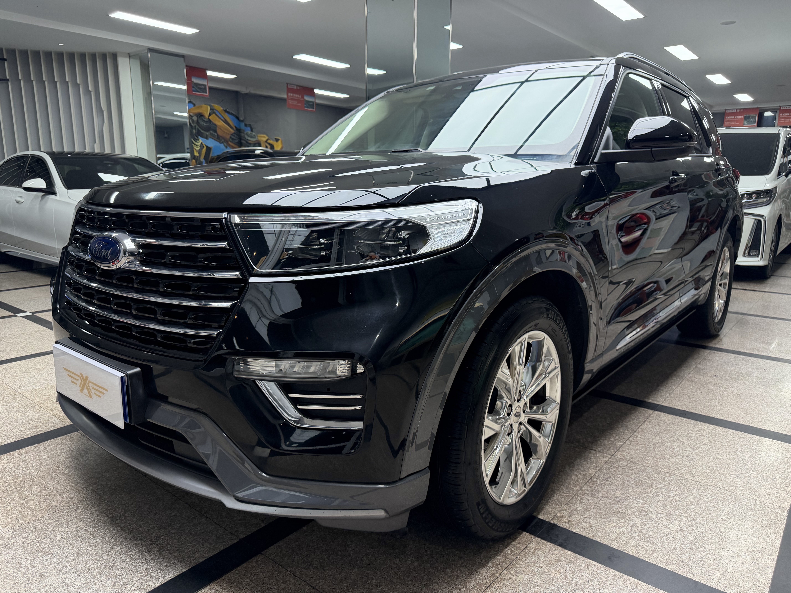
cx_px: 396
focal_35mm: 24
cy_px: 296
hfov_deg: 71.6
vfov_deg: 56.8
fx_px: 548
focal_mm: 6.76
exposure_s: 1/165
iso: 200
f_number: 1.78
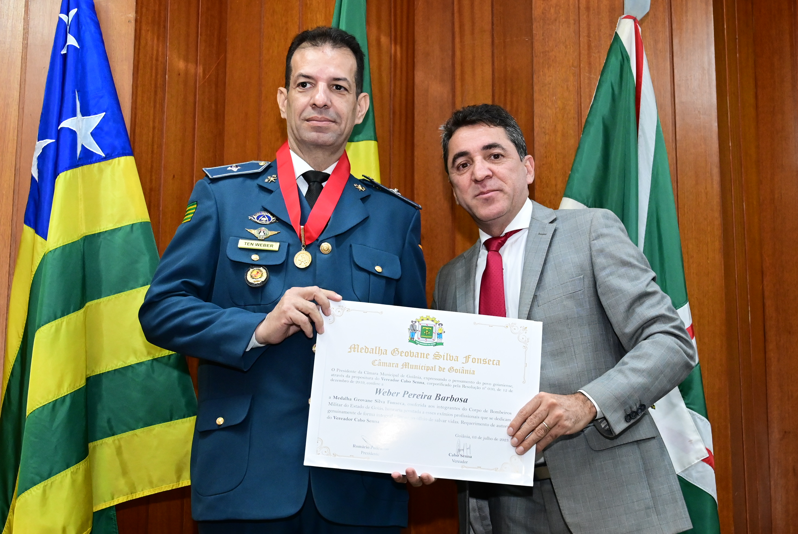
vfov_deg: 23.4
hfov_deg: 34.5
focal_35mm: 58
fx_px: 1287
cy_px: 267
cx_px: 399
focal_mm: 39
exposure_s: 1/125
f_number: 4.5
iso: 4000
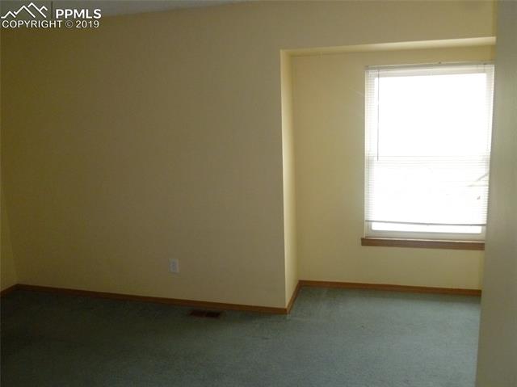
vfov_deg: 49.7
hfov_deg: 63.5
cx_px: 258
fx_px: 418
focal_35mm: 28
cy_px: 194
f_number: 3.3
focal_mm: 5
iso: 400
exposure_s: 1/60
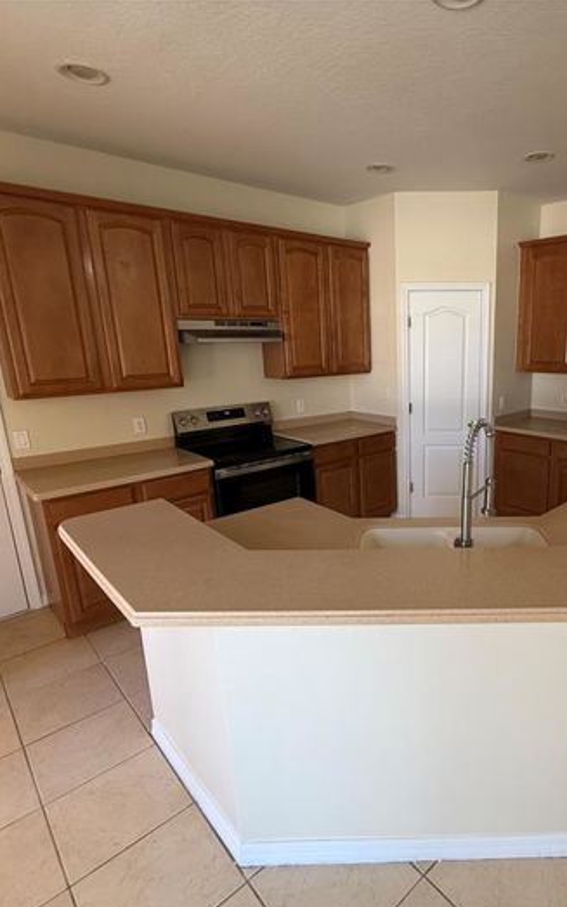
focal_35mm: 20
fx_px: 494
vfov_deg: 85.1
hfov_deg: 57.1
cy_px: 456
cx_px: 415
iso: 200
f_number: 2.2
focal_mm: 2.22
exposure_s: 1/60
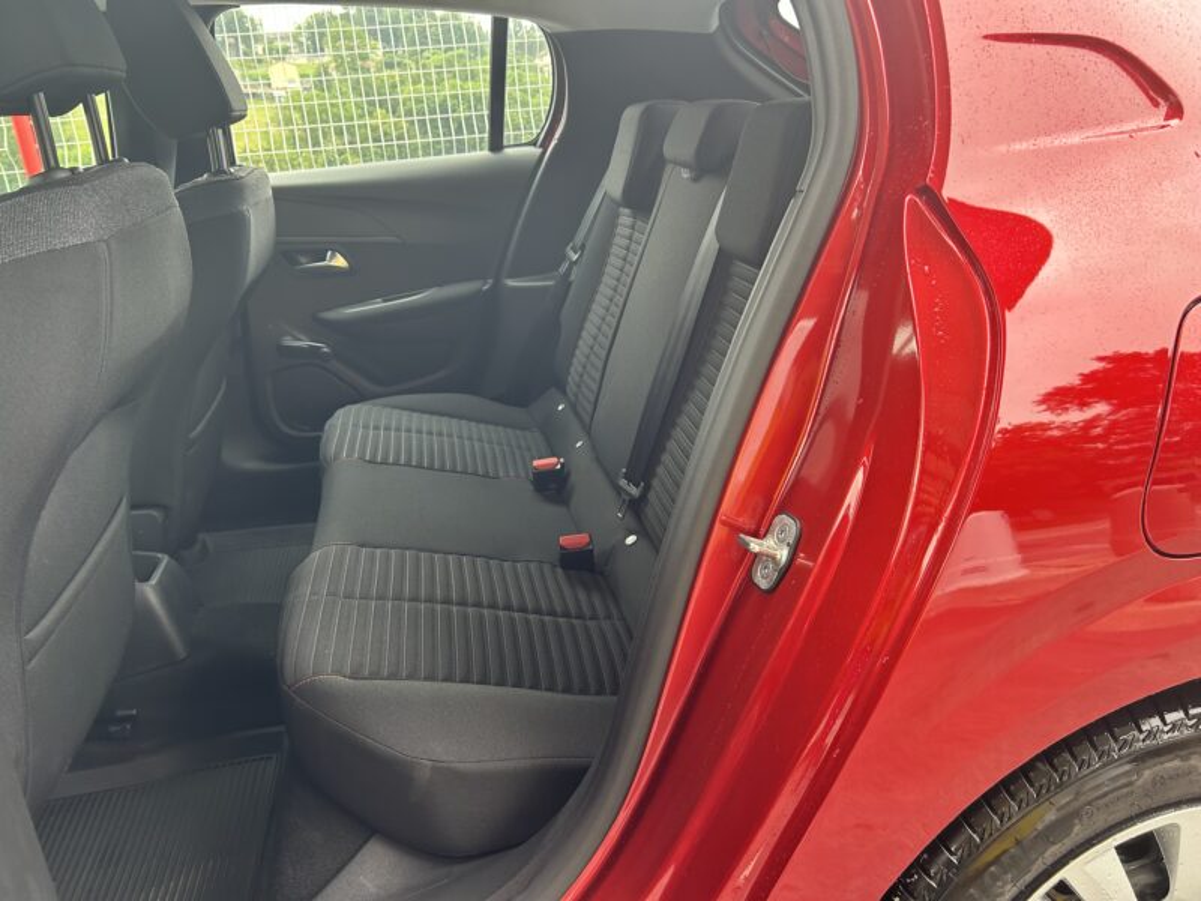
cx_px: 600
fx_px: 902
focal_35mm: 26
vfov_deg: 53.1
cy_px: 450
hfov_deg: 67.3
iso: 64
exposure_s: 1/155
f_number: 1.5
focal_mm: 5.7
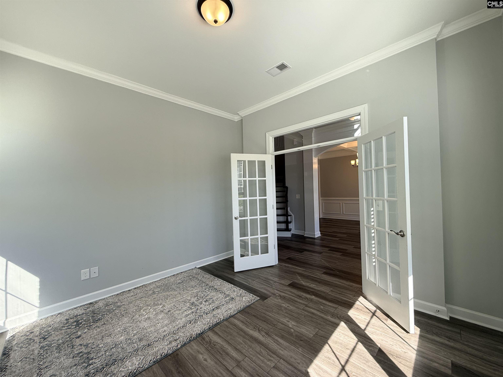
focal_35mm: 14
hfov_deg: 102.1
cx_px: 252
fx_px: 203
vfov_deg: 85.7
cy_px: 188
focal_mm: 2.22
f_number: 2.2
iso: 50
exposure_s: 1/120
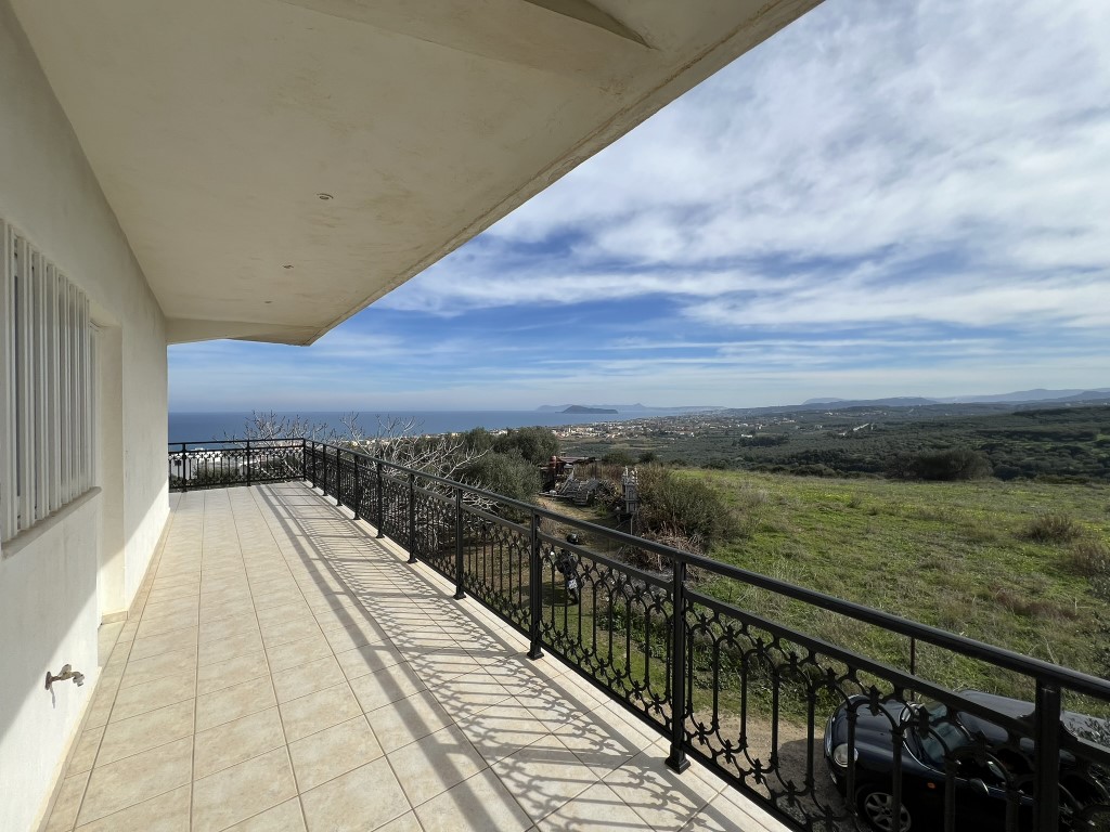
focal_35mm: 13
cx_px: 555
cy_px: 416
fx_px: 417
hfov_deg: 106.2
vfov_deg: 89.9
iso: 32
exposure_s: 1/2053
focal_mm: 1.57
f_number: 1.8
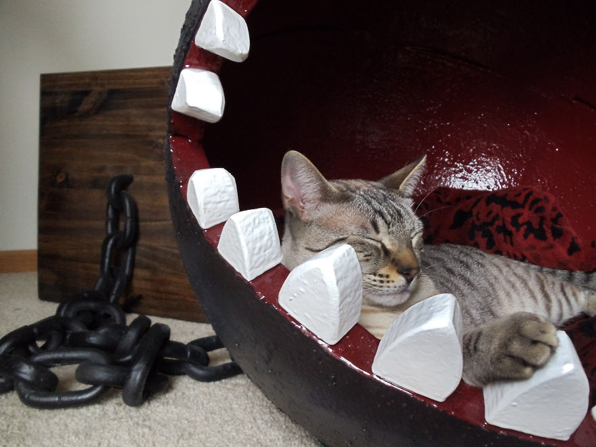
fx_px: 758
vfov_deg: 32.9
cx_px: 298
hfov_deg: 42.9
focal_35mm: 44
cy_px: 224
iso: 400
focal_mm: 6
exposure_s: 1/25
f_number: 3.5
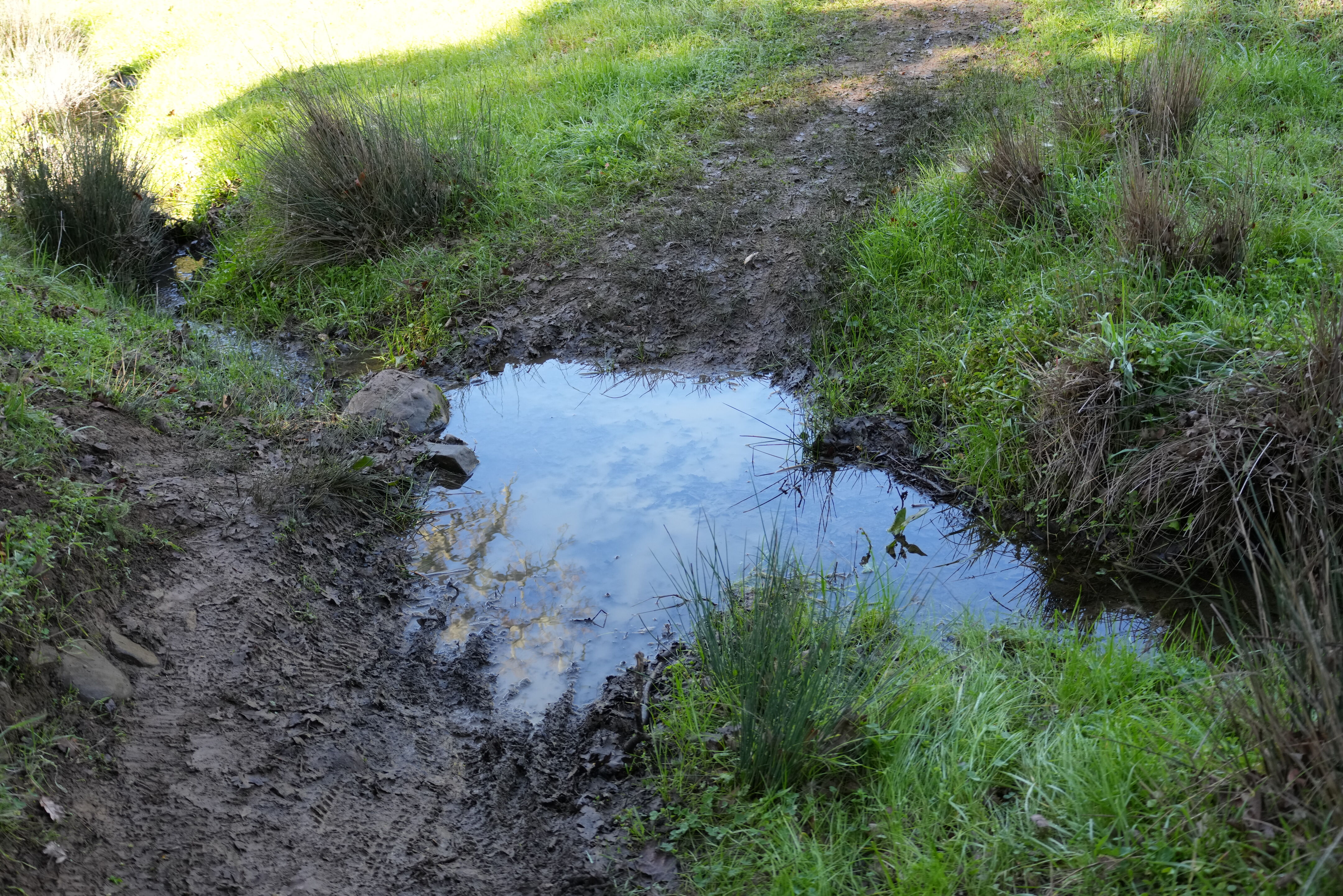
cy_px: 448
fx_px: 1455
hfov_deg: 49.6
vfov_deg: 34.2
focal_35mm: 39
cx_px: 672
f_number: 4.5
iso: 1000
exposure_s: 1/320
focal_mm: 39
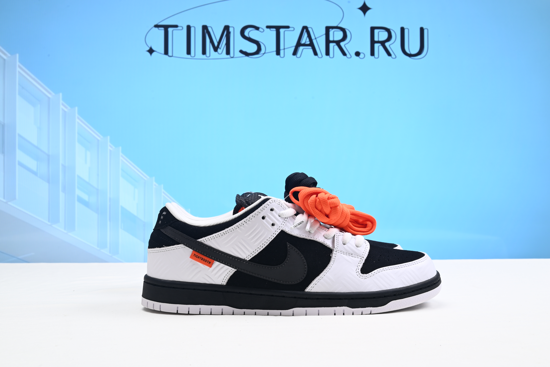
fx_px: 596
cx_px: 275
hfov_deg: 49.5
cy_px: 184
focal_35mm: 39
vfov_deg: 34.2
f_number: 16
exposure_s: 1/2
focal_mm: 39
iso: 100
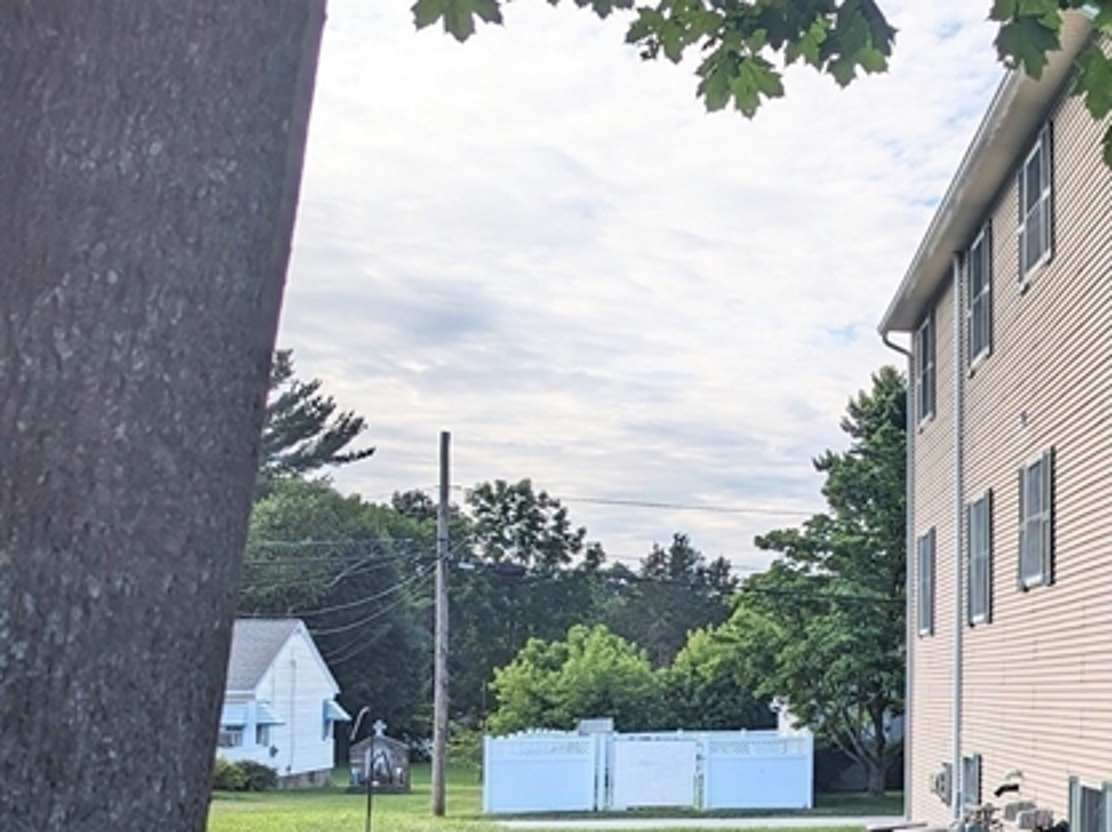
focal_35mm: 59
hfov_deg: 28.5
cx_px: 1328
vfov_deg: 24.6
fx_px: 1894
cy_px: 597
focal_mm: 6.81
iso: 45
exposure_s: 1/1984
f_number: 1.85
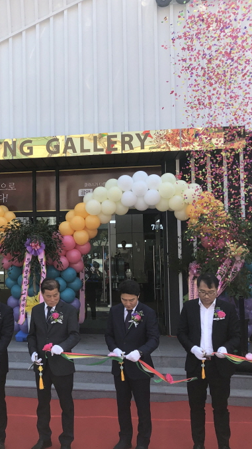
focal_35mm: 45
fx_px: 535
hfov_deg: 25.3
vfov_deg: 45.5
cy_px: 232
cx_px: 4
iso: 20
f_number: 1.8
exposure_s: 1/685
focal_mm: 3.99
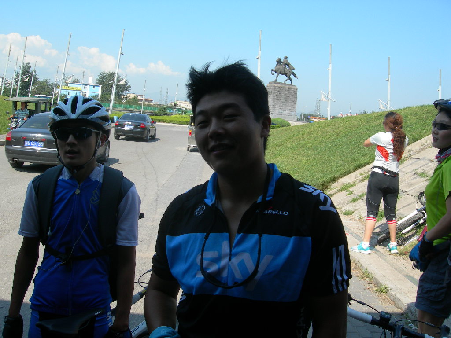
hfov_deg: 49.0
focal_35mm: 38
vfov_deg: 37.7
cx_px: 226
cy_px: 169
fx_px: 495
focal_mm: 7.8
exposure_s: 1/292
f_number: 4.8
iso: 50
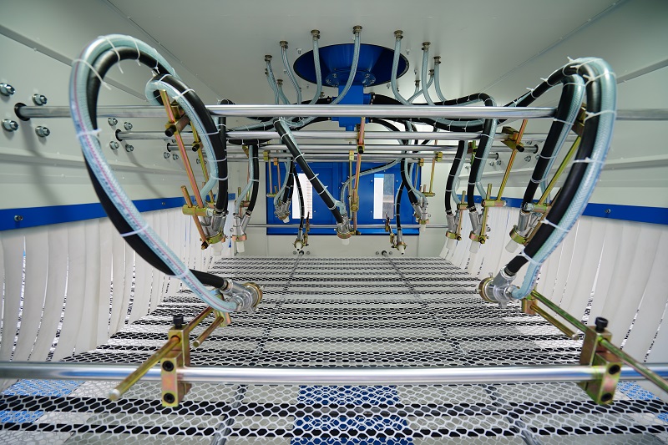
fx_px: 297
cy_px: 222
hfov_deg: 96.7
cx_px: 334
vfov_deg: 73.7
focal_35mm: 16
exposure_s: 1/30
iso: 100
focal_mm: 16
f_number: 4.5
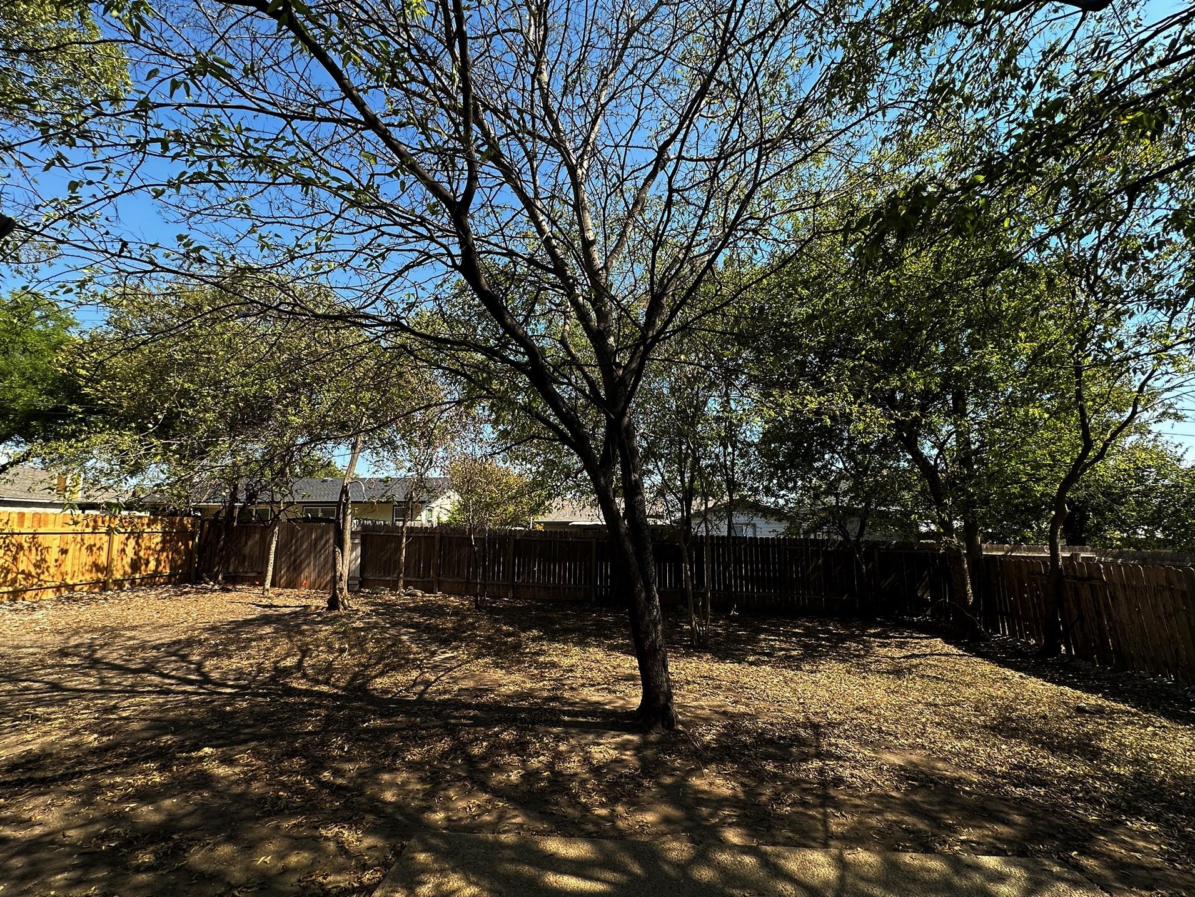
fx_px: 518
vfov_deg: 81.7
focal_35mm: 15
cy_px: 477
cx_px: 590
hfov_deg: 98.2
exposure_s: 1/548
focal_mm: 2.22
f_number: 2.2
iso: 40
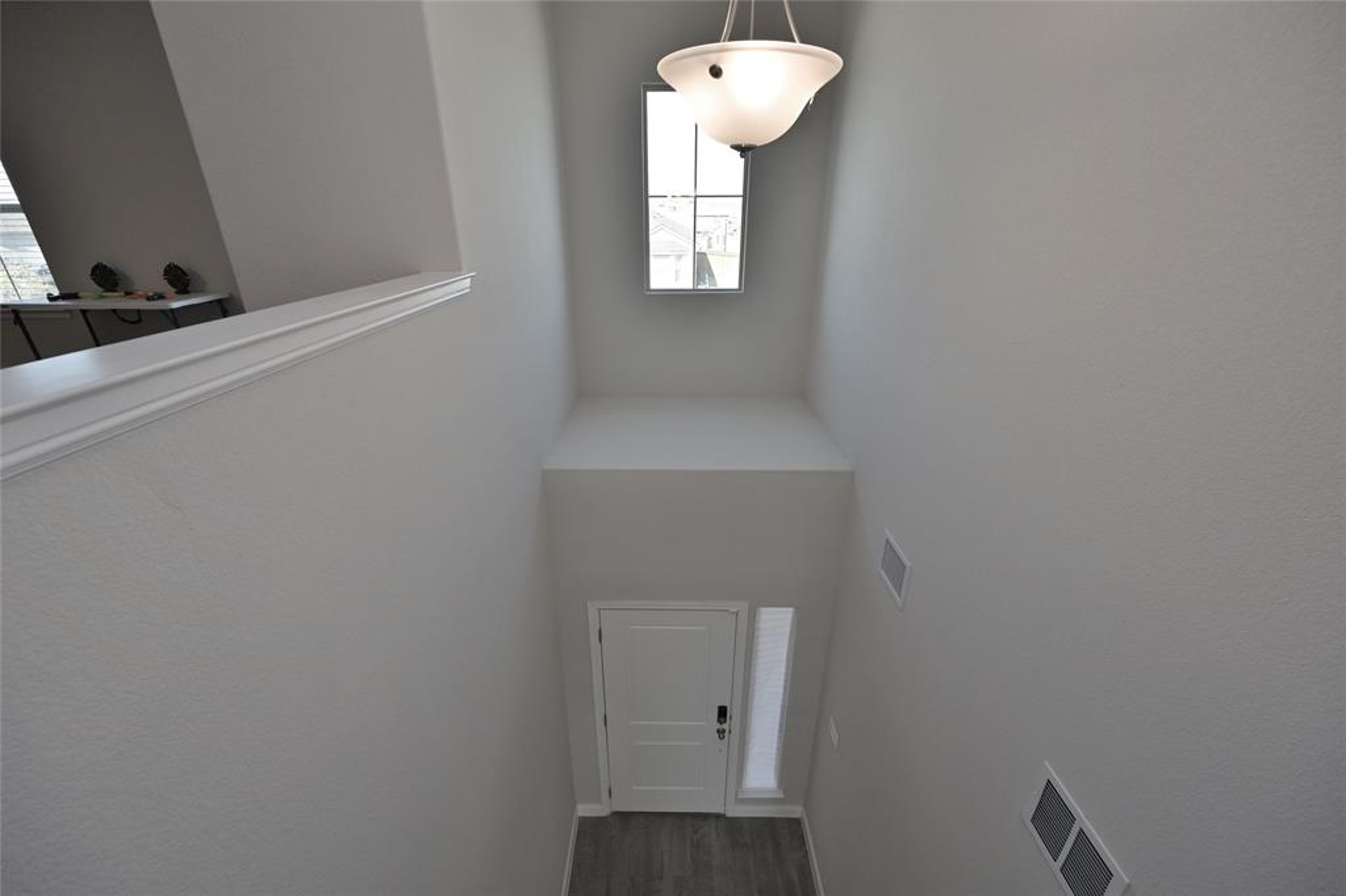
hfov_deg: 104.3
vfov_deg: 81.2
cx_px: 673
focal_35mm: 14
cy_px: 448
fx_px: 523
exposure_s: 1/100
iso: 200
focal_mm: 14
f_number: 5.6
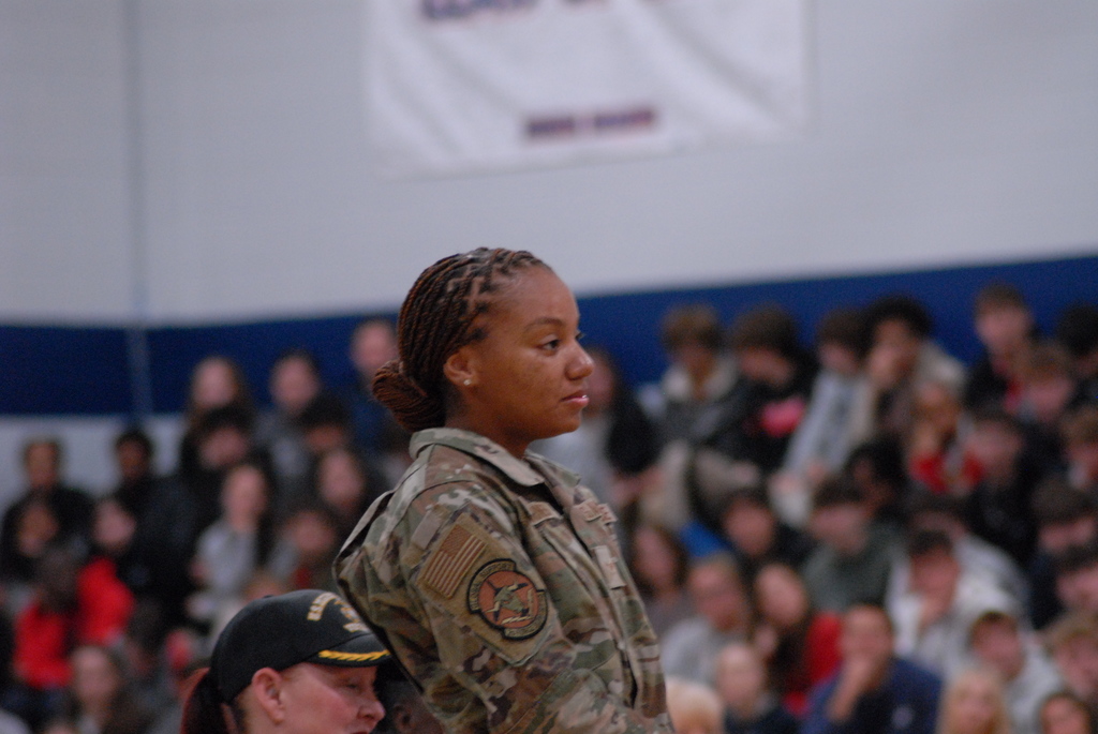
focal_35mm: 285
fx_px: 8701
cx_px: 549
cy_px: 367
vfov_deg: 4.8
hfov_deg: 7.2
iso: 1000
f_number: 4.8
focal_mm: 190
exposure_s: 1/40
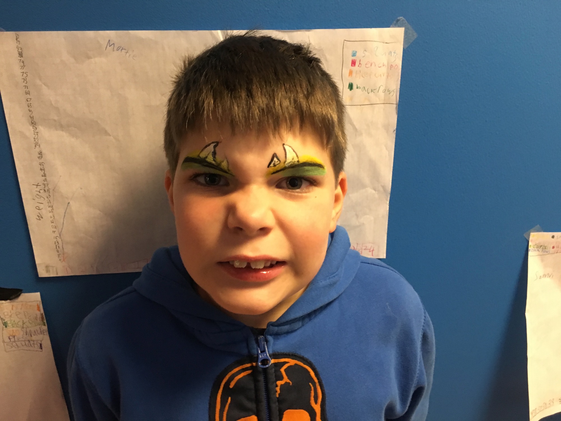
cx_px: 280
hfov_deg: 61.7
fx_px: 470
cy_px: 210
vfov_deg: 48.2
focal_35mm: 29
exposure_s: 1/30
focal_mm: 4.15
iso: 200
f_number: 2.2
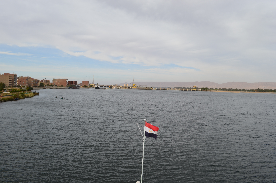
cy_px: 92
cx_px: 138
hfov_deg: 67.5
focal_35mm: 27
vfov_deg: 47.7
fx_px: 207
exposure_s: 1/125
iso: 100
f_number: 11
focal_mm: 18
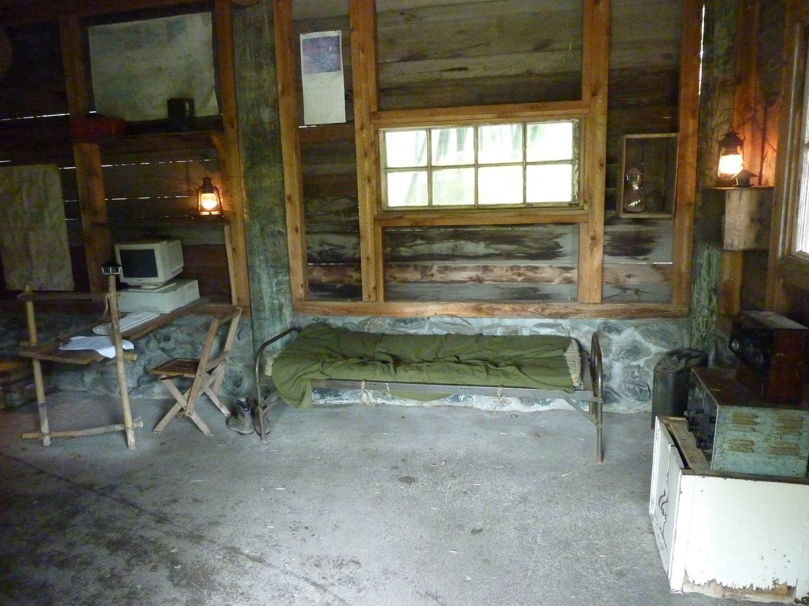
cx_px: 404
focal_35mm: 25
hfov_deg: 69.4
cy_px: 303
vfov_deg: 54.9
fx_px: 584
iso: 800
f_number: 3.3
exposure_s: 1/15
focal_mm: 4.1
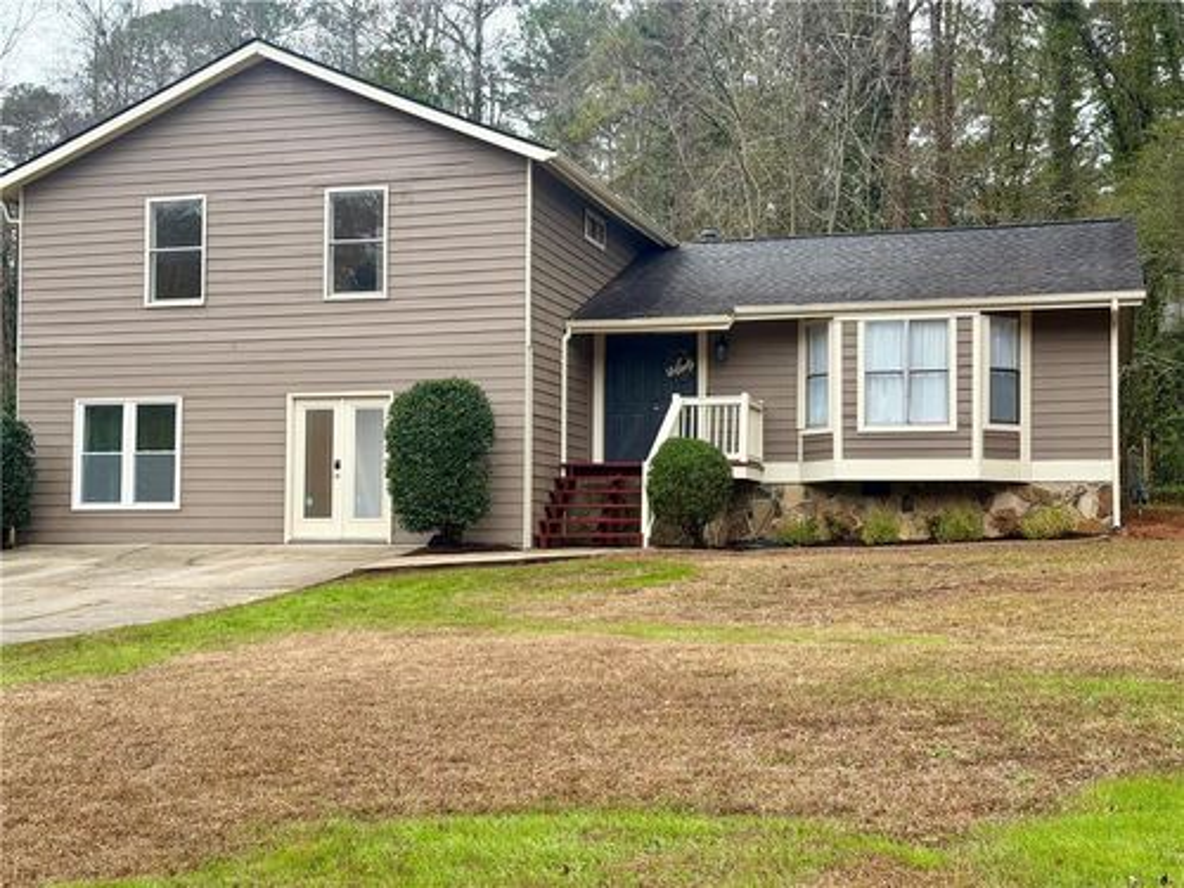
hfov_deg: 39.7
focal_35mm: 48
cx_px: 592
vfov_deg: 30.3
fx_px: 1642
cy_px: 444
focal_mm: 6.76
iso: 64
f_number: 1.78
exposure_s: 1/296
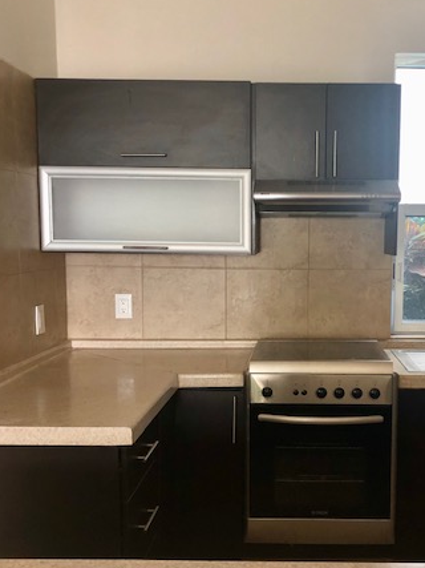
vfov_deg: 44.7
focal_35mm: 42
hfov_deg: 33.8
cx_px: 305
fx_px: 688
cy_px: 321
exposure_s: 1/15
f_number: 1.8
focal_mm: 4
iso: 40
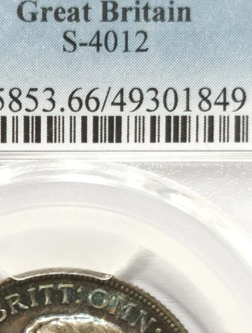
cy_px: 293
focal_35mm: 142
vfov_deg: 13.7
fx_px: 1369
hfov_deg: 10.5
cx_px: 65
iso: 160
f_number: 16
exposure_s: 1/100
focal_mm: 5.56
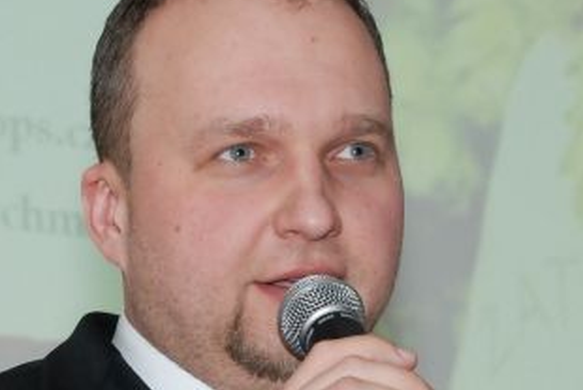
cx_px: 284
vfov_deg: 5.5
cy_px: 404
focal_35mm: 248
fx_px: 4018
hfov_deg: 8.3
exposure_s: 1/60
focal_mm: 50
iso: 800
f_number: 7.1
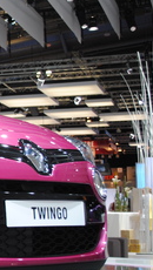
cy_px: 142
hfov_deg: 11.2
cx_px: -136
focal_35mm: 100
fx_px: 719
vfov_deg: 21.3
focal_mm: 28
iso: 200
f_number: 4.5
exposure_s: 1/60
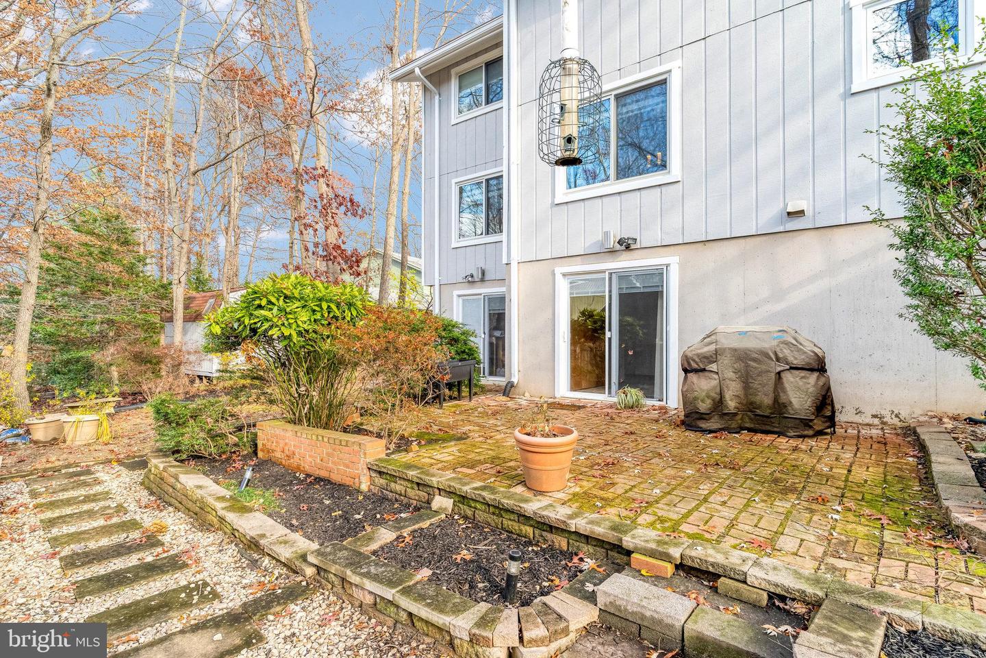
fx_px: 466
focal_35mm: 17
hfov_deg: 93.3
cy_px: 329
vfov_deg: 70.4
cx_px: 493
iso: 1250
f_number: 8
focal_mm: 17
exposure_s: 1/160
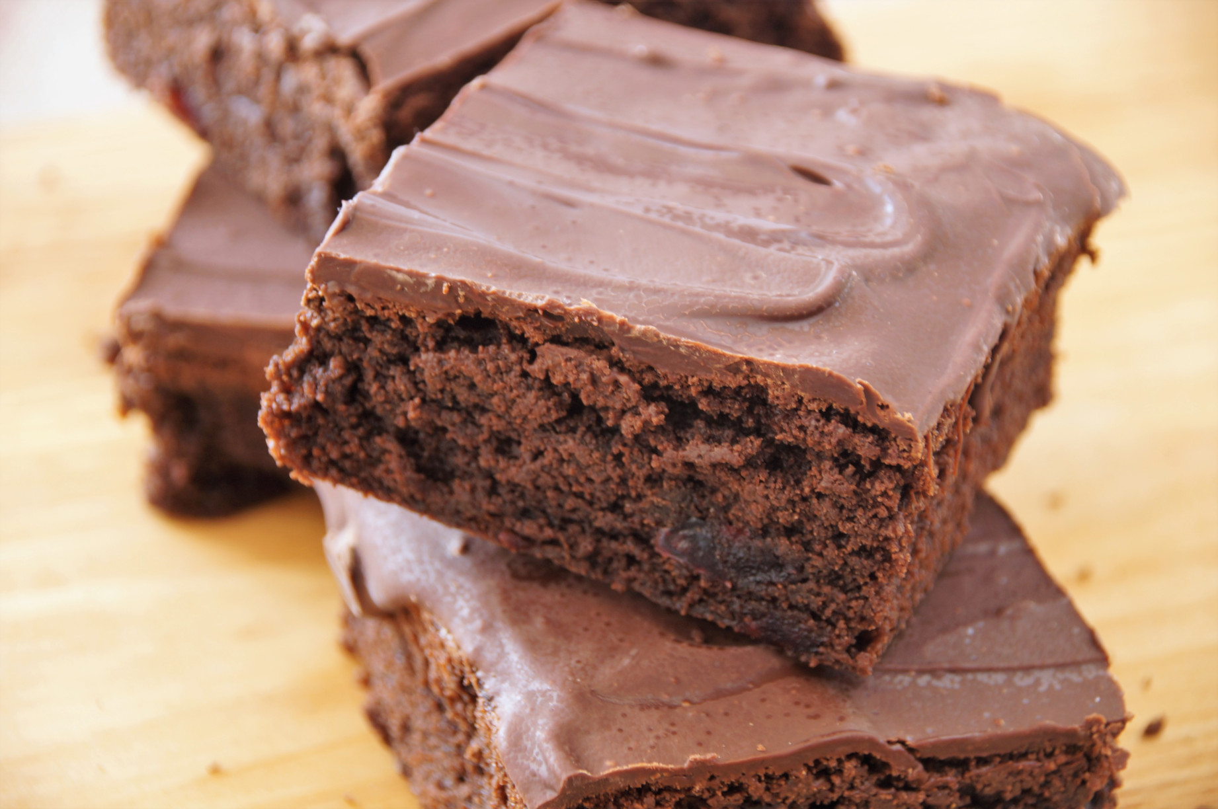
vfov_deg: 6.8
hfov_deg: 10.2
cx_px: 609
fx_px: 6844
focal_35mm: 202
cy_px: 404
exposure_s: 1/20
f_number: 6.3
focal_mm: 135
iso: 200
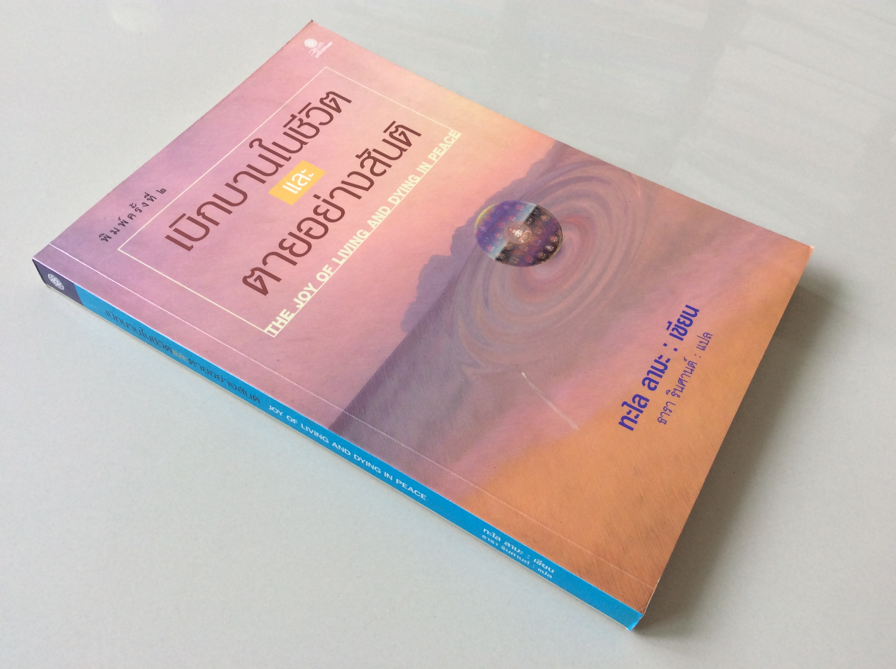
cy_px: 334
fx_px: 827
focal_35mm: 32
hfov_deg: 56.9
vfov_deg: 44.1
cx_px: 448
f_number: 2.4
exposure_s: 1/50
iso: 40
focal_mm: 3.3
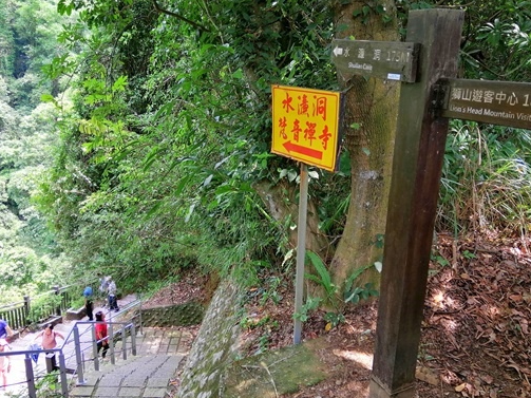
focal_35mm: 31
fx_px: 475
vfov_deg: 45.4
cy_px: 200
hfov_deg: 58.3
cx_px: 281
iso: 64
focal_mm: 3.81
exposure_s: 1/120
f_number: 2.2
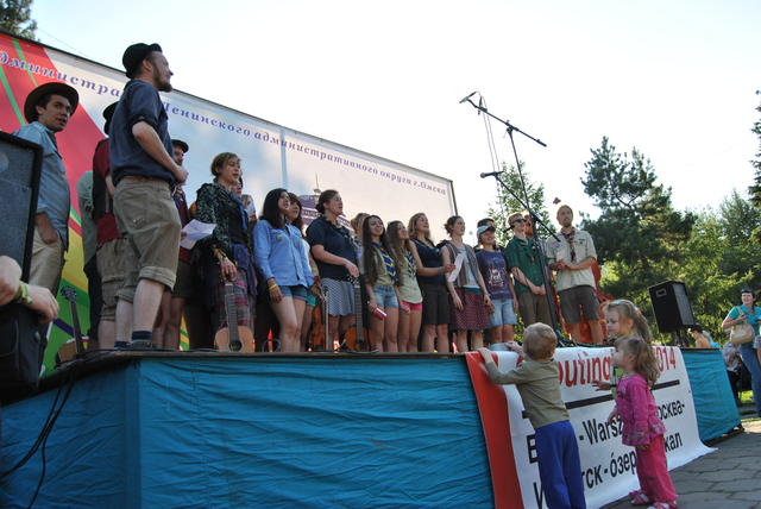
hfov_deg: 67.3
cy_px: 254
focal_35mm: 27
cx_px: 380
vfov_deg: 48.0
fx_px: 571
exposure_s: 1/125
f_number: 5.6
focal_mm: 18
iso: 100
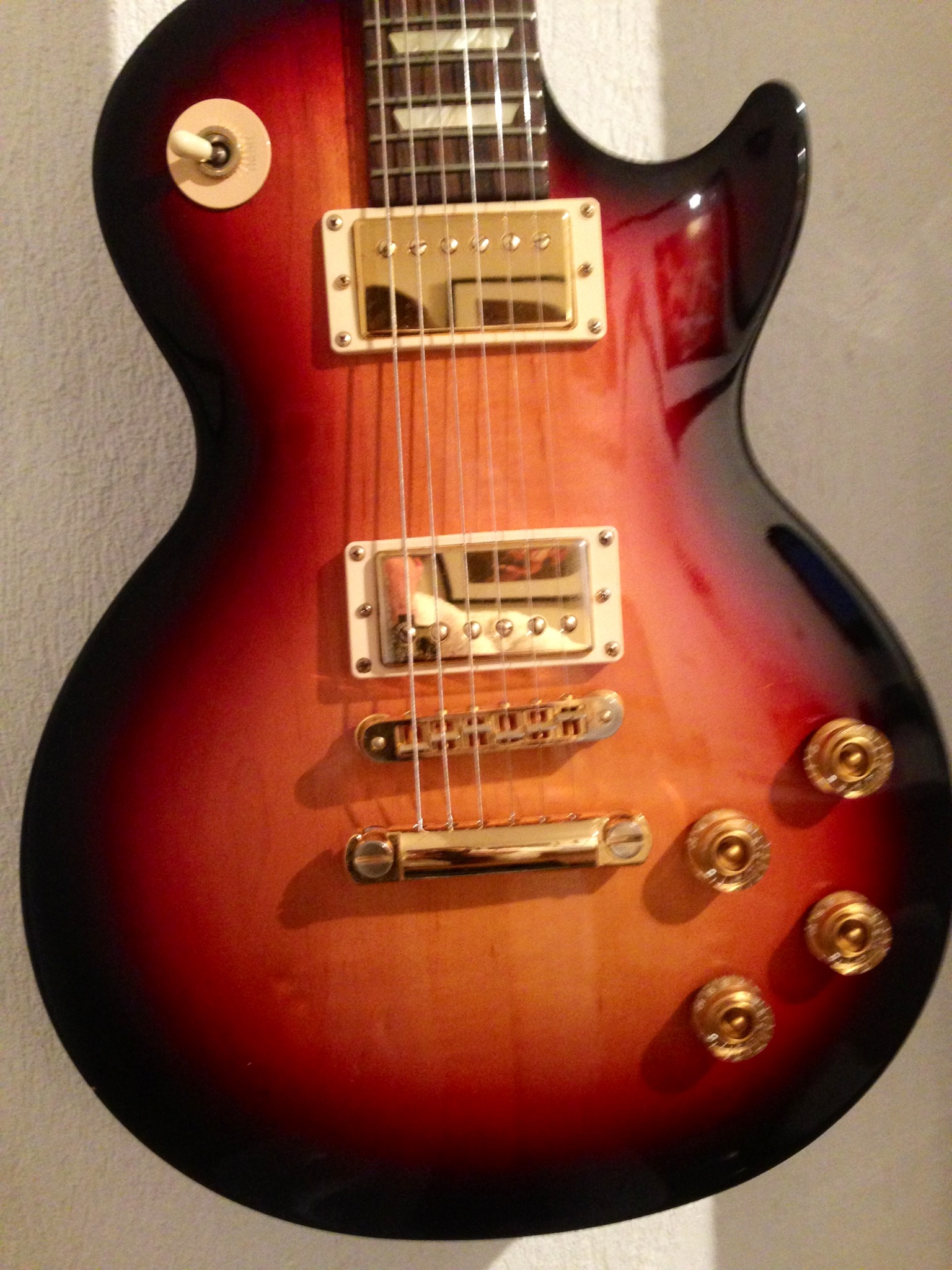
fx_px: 1210
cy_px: 635
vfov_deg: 55.4
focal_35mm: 33
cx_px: 476
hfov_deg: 42.9
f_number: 2.4
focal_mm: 4.13
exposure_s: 1/20
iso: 320
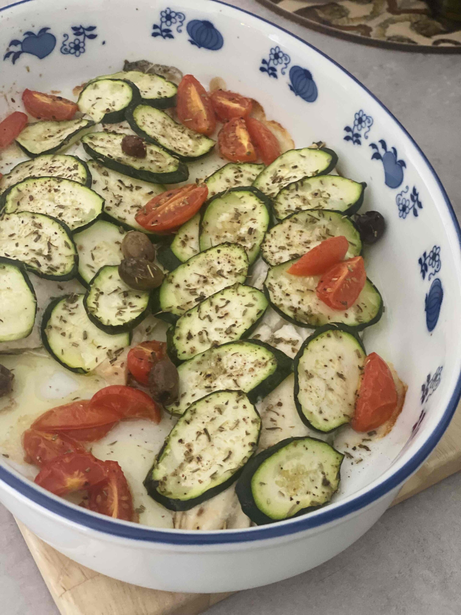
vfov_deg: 36.8
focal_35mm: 52
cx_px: 230
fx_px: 923
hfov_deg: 28.0
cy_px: 308
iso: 400
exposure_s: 1/33
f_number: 2
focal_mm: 6
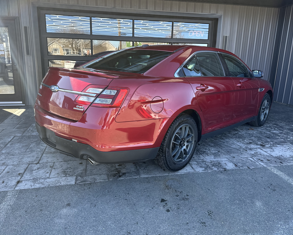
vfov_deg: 54.9
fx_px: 225
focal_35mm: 26
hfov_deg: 66.0
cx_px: 138
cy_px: 113
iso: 80
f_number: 1.78
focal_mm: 6.86
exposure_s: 1/441
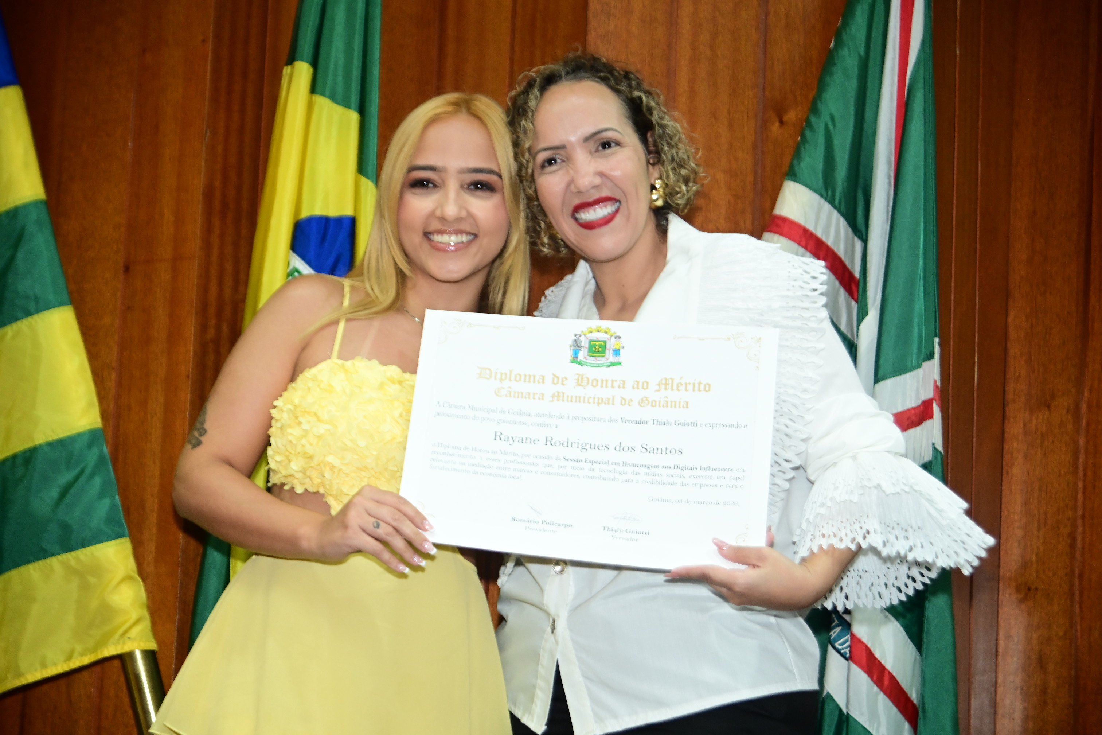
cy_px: 368
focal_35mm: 85
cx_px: 551
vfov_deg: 16.1
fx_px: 2602
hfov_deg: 23.9
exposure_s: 1/125
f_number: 5.6
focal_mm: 85
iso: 2000
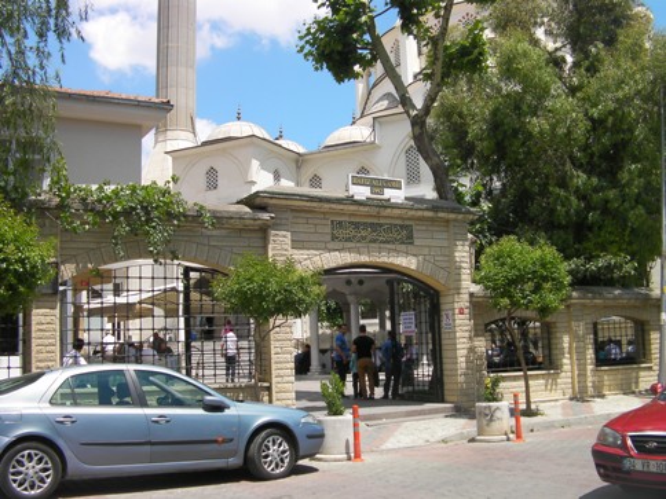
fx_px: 731
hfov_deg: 49.0
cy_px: 250
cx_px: 333
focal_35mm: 38
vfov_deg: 37.7
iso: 50
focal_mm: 6.8
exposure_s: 1/380
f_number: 4
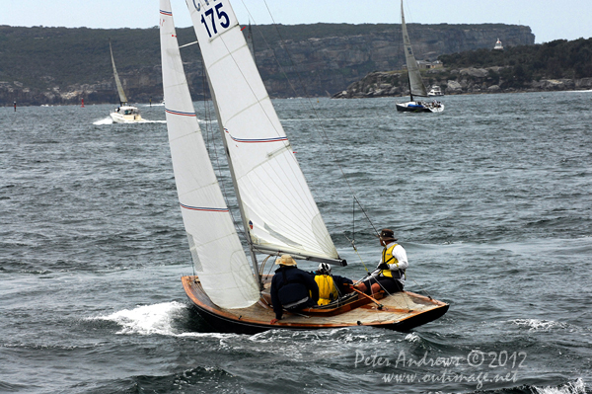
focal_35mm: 262
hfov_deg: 7.9
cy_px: 197
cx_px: 296
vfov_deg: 5.2
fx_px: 4313
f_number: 9
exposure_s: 1/800
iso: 400
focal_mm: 175
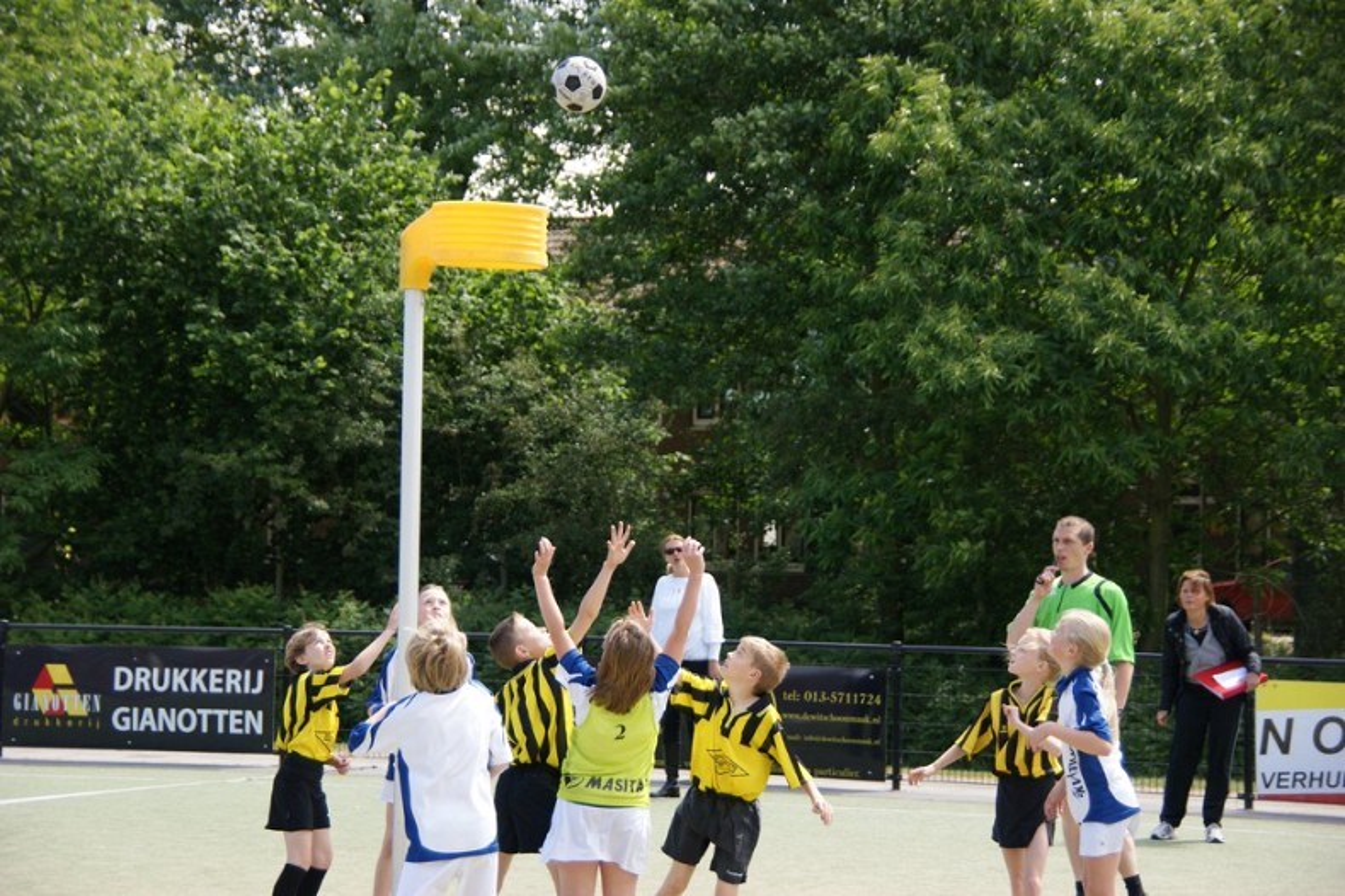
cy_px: 448
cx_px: 672
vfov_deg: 15.2
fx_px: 3361
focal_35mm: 90
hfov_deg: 22.6
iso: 200
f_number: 5
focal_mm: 60
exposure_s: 1/400
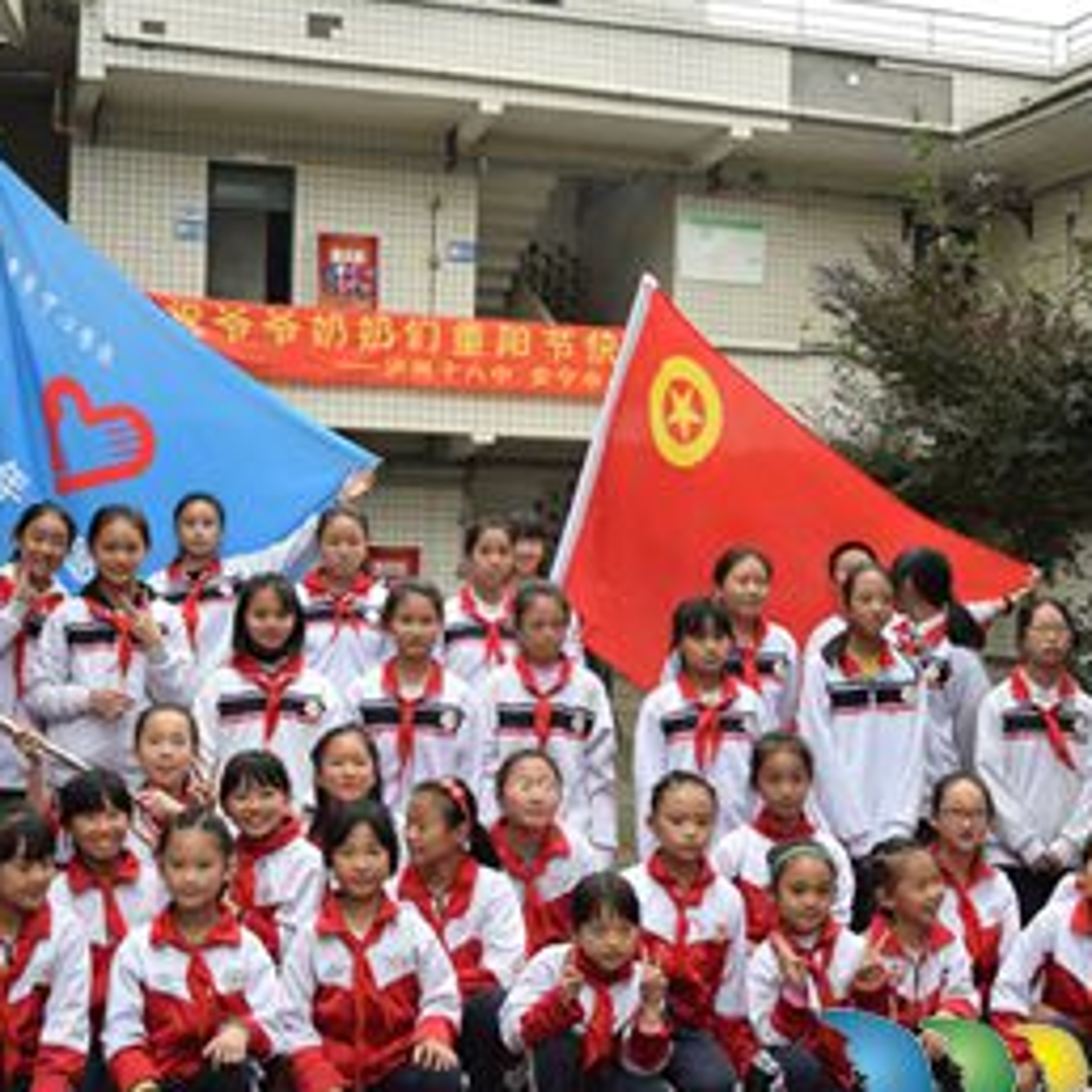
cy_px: 590
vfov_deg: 32.9
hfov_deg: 32.9
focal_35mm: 52
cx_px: 499
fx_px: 1850
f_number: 4
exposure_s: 1/1000
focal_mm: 21
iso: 800
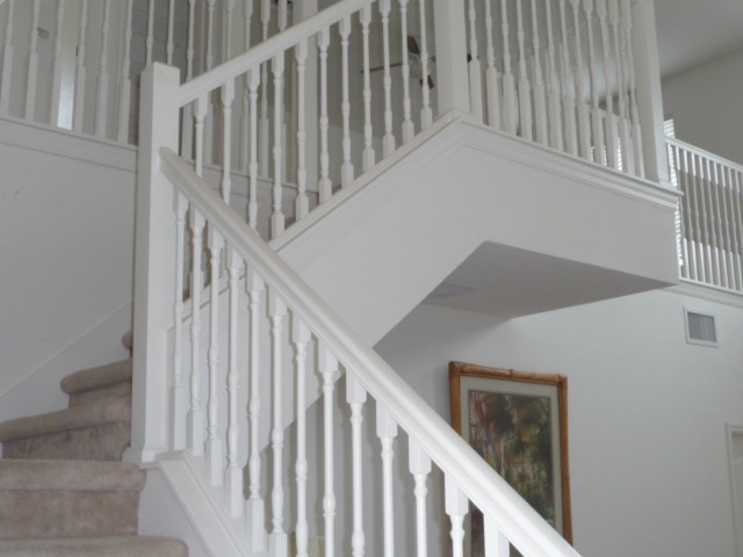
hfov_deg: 42.1
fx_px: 966
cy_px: 278
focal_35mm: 45
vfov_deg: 32.2
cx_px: 372
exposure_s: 1/30
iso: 100
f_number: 3.3
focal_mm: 4.7
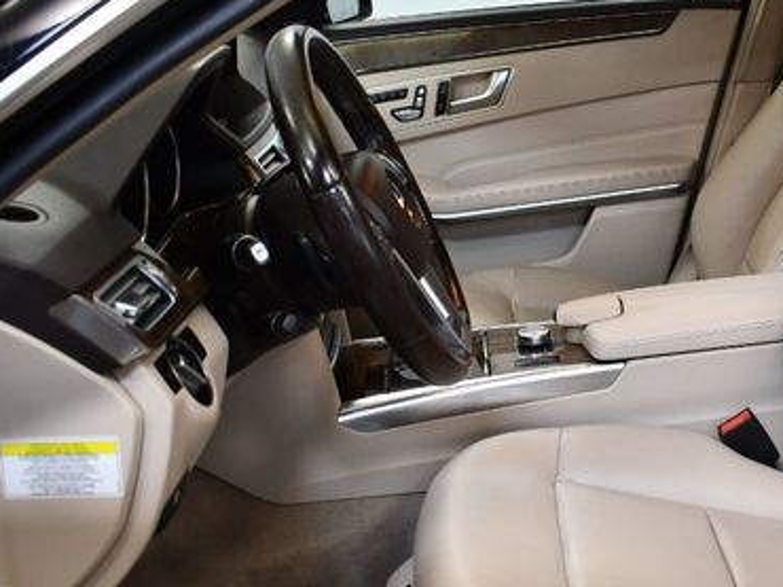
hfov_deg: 31.3
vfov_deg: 24.4
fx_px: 1356
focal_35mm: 60
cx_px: 639
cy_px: 279
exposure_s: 1/125
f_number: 3.5
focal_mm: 18
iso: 800
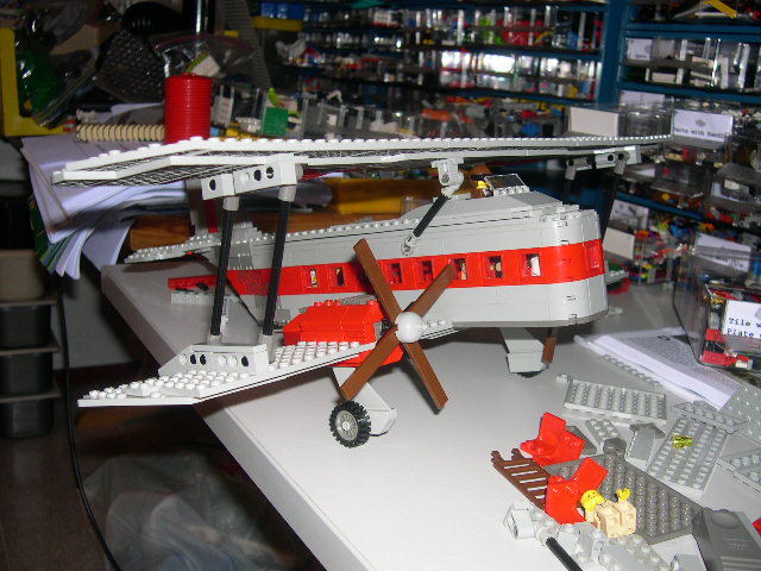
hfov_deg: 49.0
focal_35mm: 38
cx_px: 380
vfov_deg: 37.7
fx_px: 835
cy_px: 286
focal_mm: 8
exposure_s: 1/60
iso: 100
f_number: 2.8
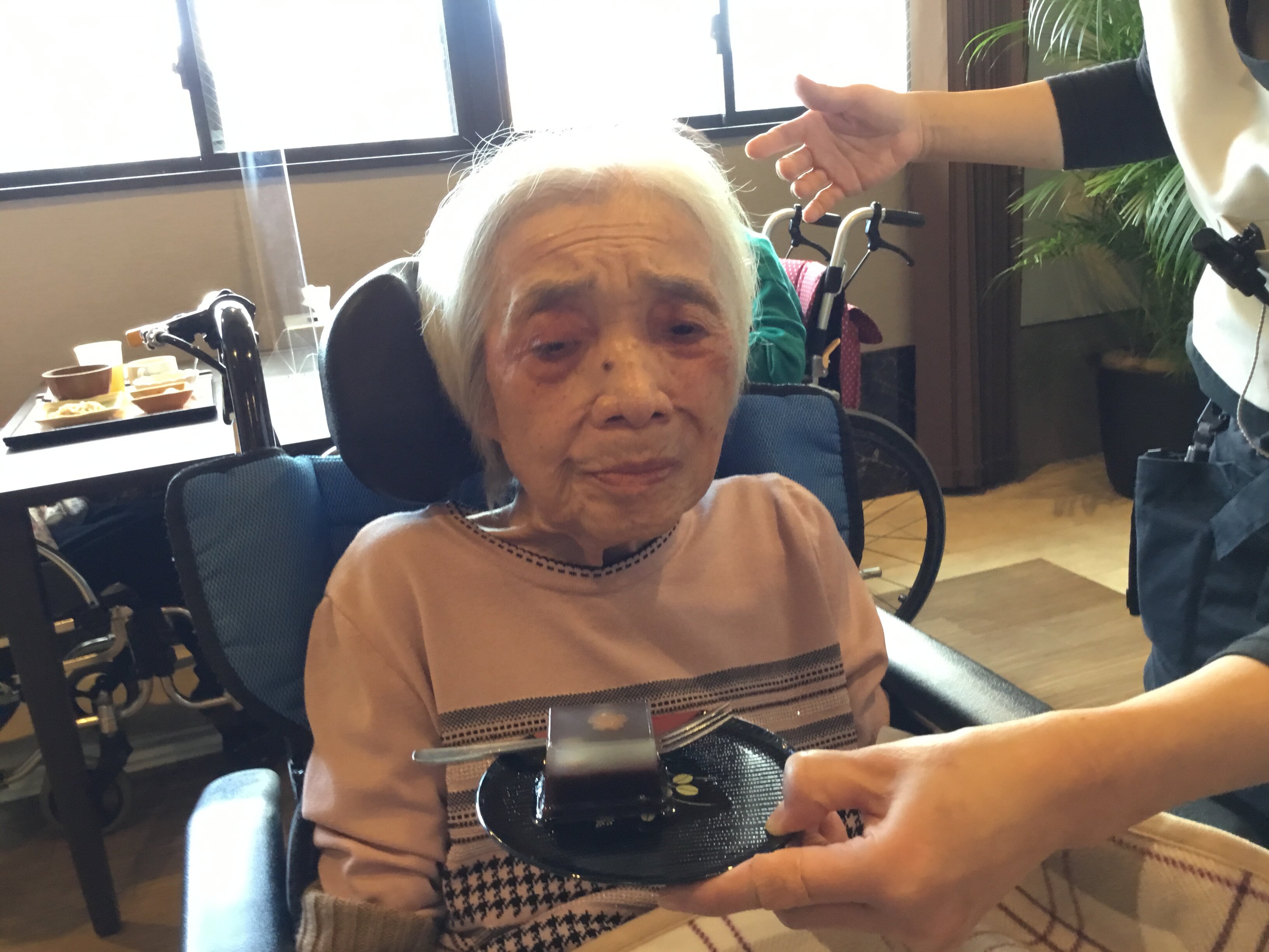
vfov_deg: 45.4
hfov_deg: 58.4
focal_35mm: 31
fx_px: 1136
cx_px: 634
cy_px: 476
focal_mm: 3.3
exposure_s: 1/30
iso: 100
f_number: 2.4
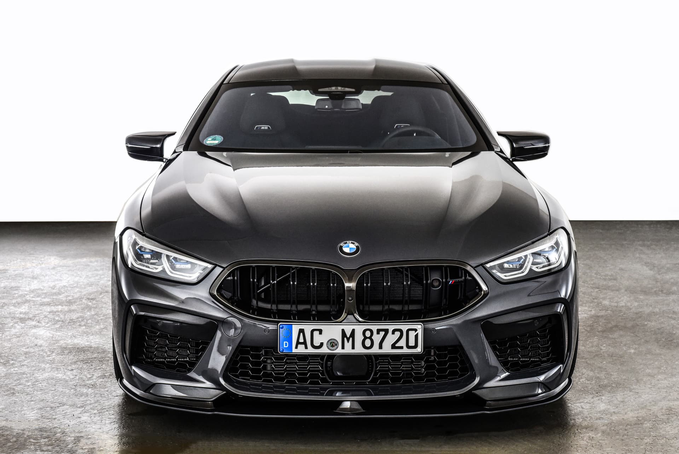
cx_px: 340
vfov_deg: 21.9
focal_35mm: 62
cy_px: 227
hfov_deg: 32.4
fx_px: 1170
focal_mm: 62
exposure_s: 1/125
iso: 1250
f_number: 11
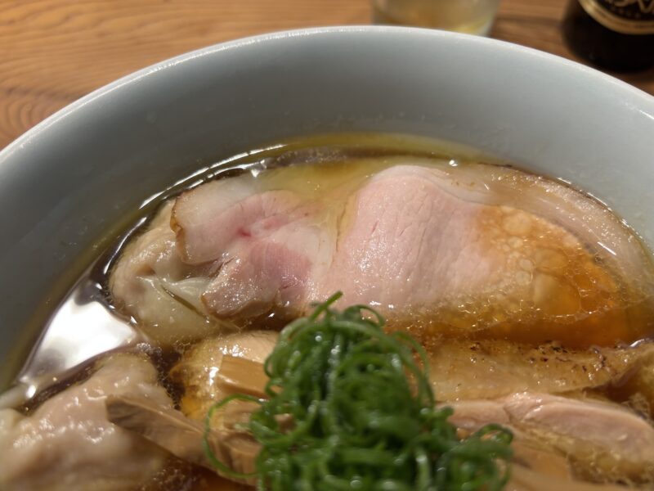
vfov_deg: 53.1
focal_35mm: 26
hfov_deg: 67.3
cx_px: 327
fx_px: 491
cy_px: 246
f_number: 1.6
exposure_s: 1/50
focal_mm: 5.96
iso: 100
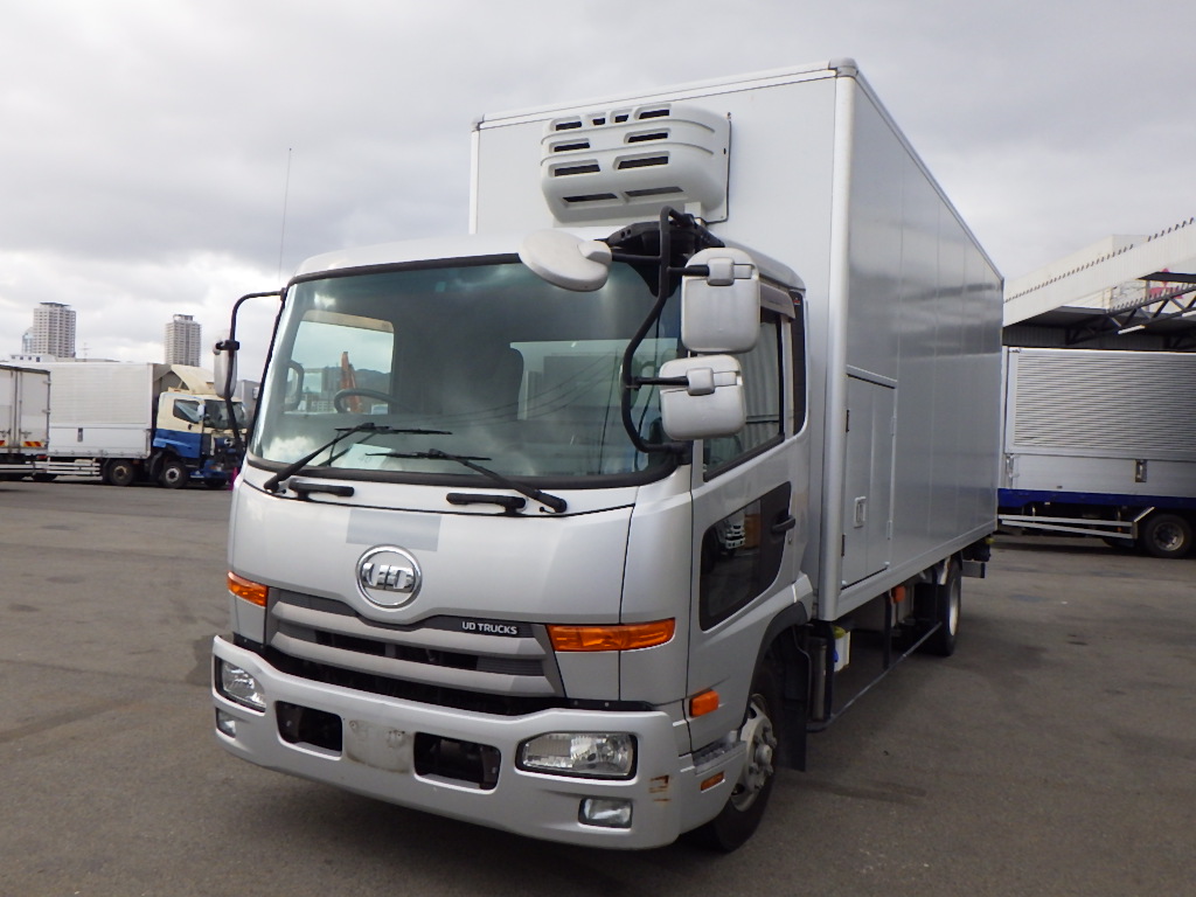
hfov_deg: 63.4
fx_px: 967
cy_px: 448
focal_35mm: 28
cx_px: 598
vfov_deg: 49.7
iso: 250
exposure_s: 1/640
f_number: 4.2
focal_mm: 5
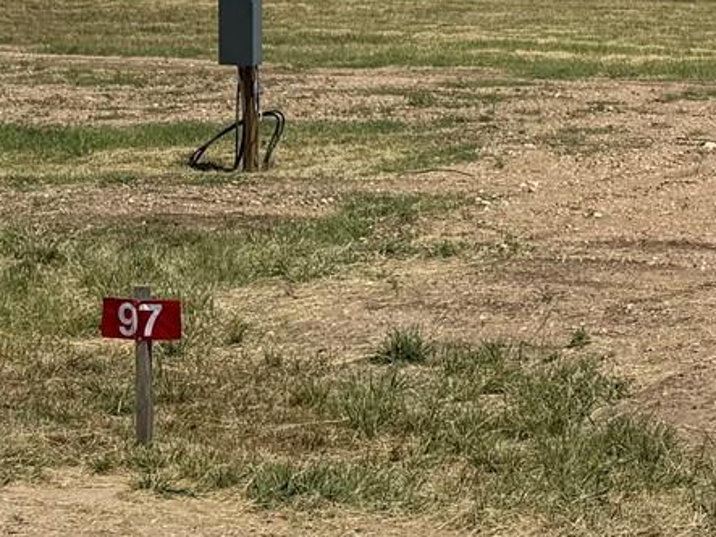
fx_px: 2295
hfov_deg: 15.1
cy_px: 10
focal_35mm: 111
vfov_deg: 13.2
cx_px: 1335
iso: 80
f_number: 1.78
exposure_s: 1/8130
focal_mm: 6.76
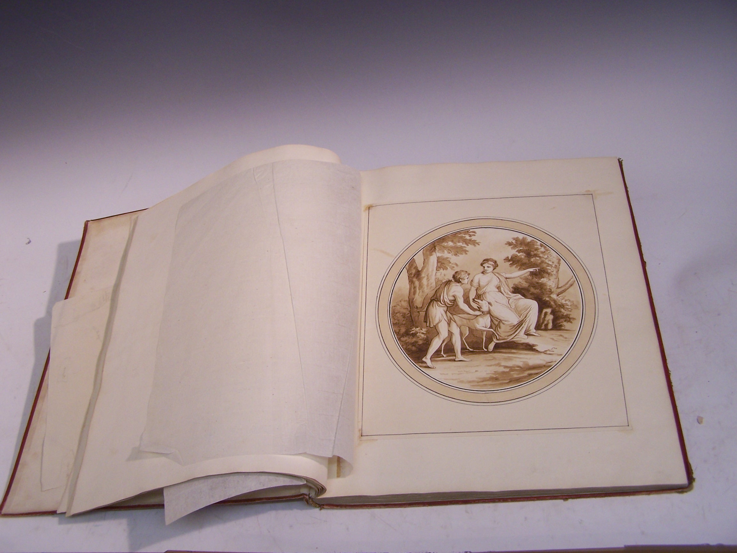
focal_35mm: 38
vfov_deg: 37.7
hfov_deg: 49.0
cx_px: 368
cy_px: 276
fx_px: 809
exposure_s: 1/30
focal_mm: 6.3
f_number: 2.8
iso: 140
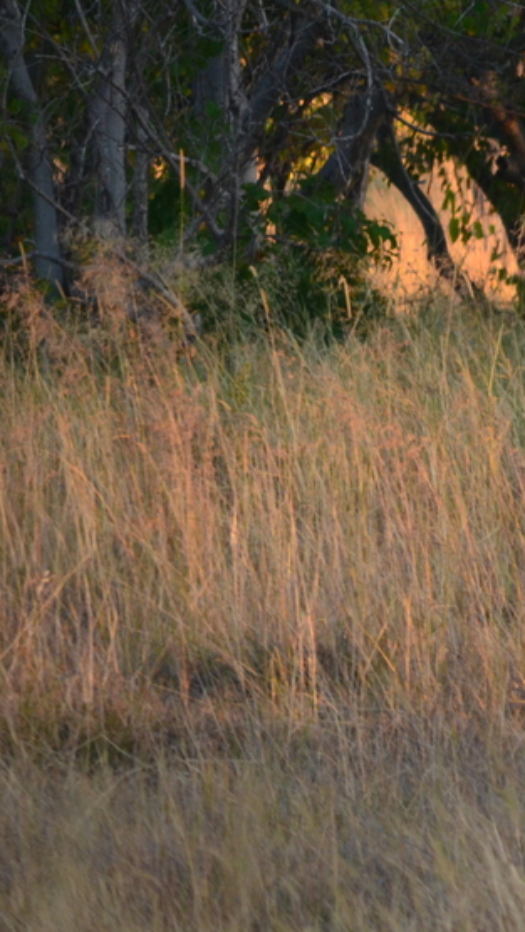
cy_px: 347
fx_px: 21444
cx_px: 1040
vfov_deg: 2.5
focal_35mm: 867
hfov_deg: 1.4
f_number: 5.3
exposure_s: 1/250
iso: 720
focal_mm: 240
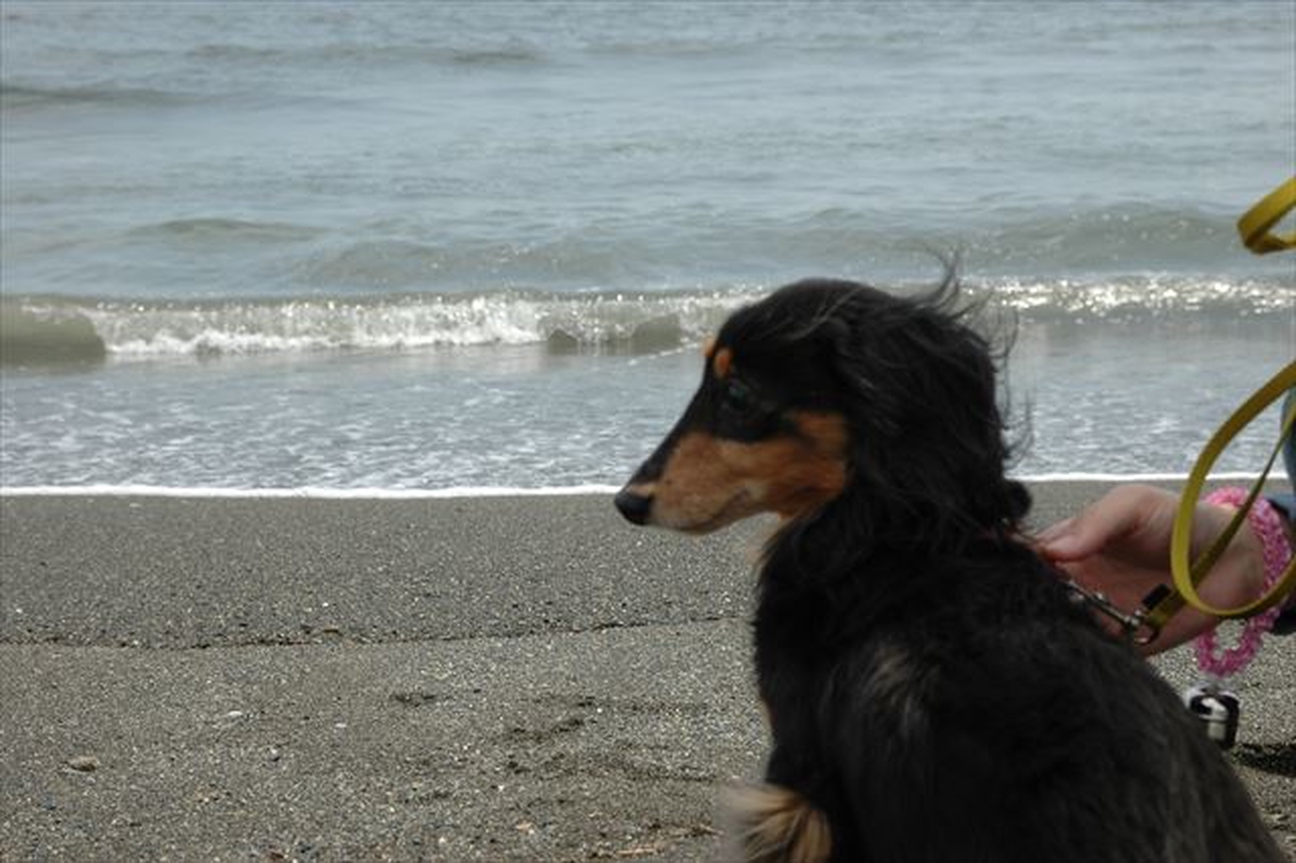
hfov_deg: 29.3
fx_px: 2483
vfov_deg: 19.7
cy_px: 432
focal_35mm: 69
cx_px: 648
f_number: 9
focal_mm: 46
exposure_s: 1/320
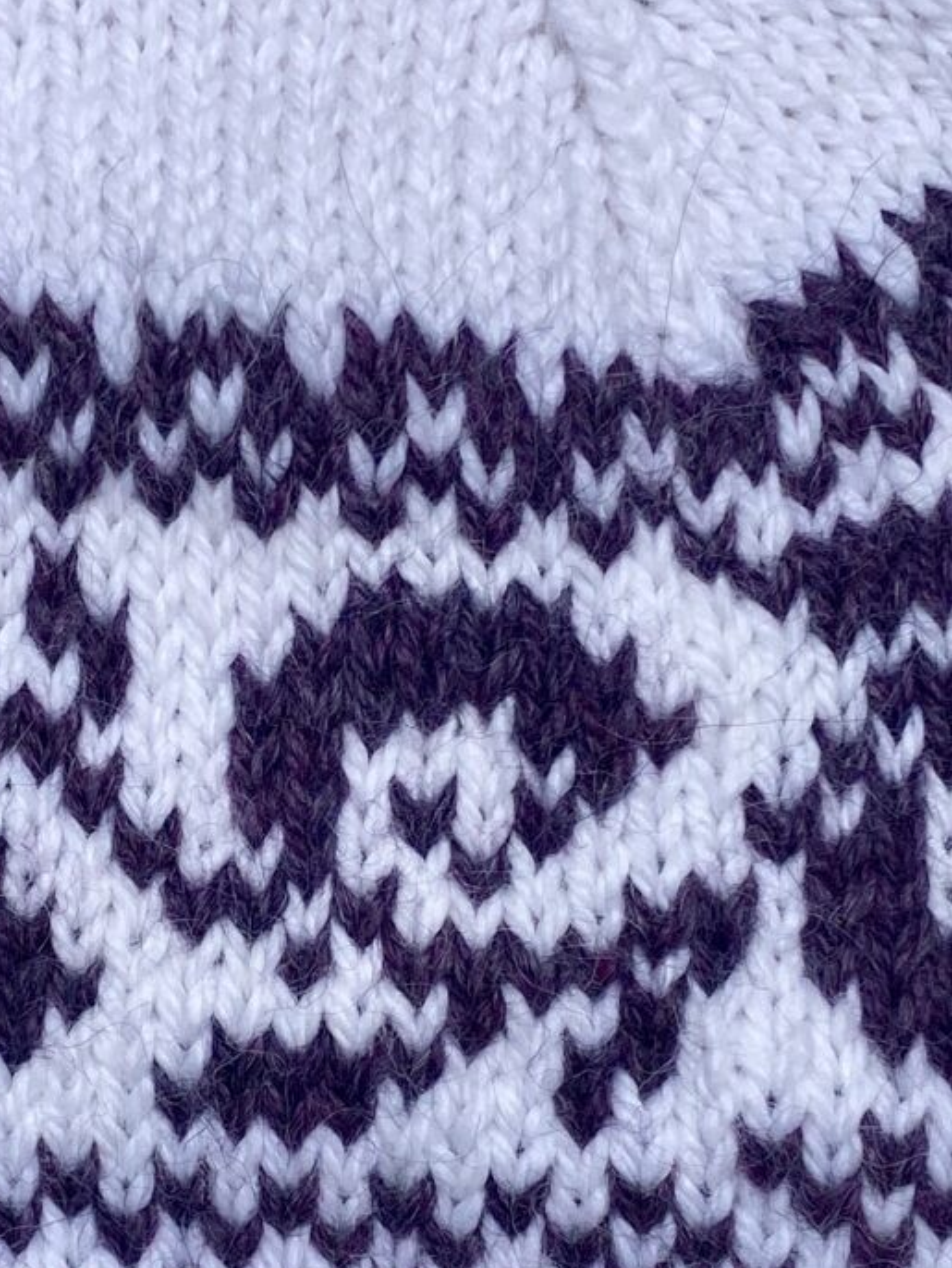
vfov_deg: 20.2
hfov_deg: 15.2
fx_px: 3555
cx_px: 244
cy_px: 730
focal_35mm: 97
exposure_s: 1/568
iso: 32
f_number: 1.8
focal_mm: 4.25
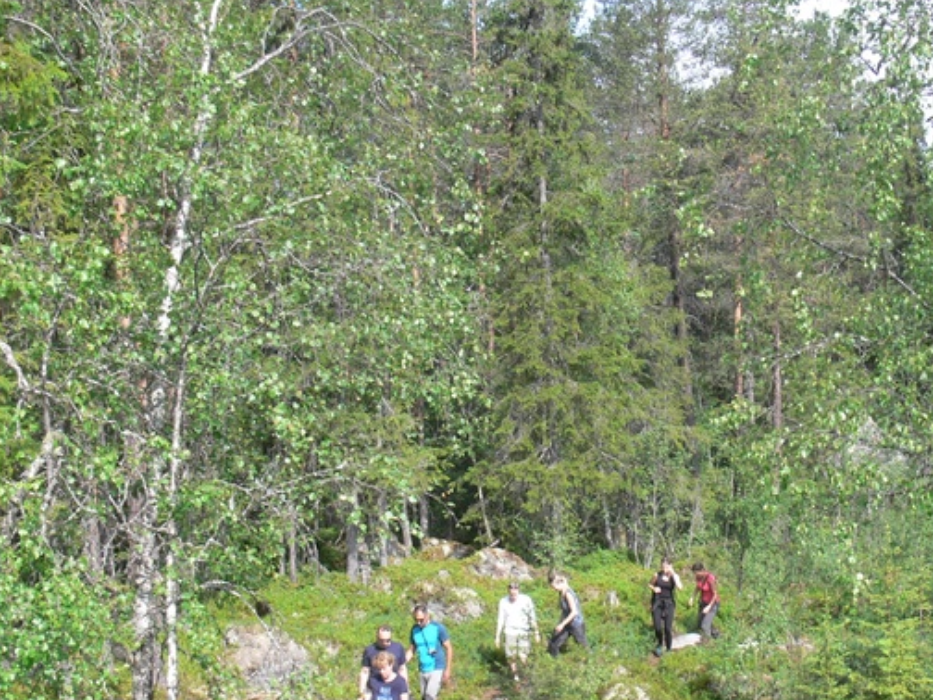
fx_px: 1482
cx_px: 668
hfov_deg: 34.4
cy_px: 441
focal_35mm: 55
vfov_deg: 26.5
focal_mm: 7.4
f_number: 4
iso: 80
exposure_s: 1/60
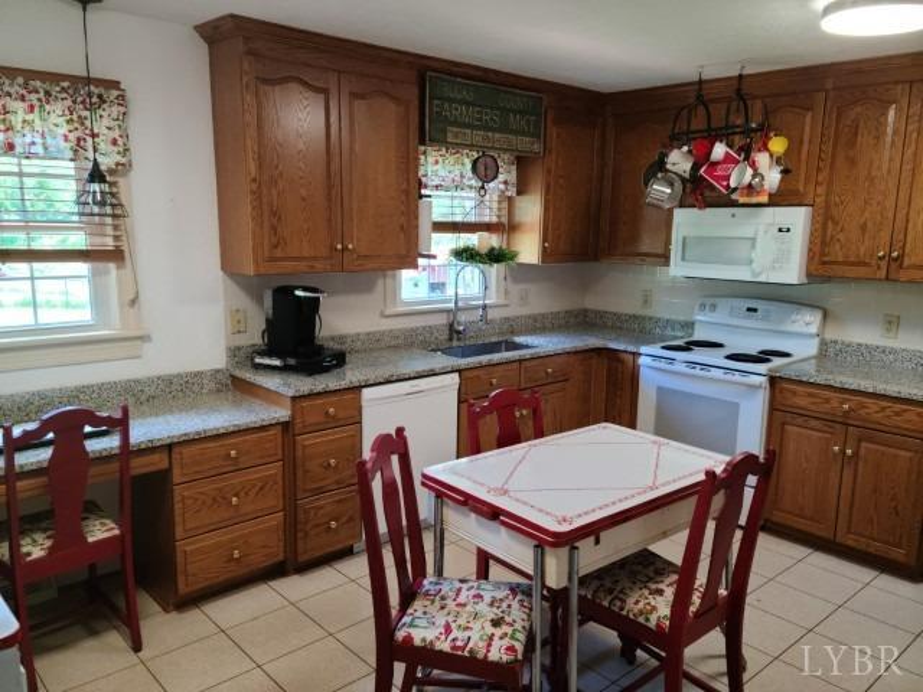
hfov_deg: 63.4
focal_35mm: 28
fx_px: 747
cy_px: 346
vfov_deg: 49.7
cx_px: 462
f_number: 2
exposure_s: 1/60
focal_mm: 5.9
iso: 250
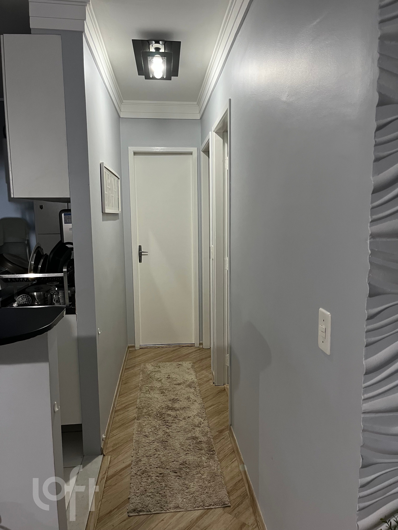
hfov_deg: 53.1
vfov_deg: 67.3
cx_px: 199
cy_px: 265
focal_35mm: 26
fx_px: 399
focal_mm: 5.1
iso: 200
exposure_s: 1/60
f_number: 1.6
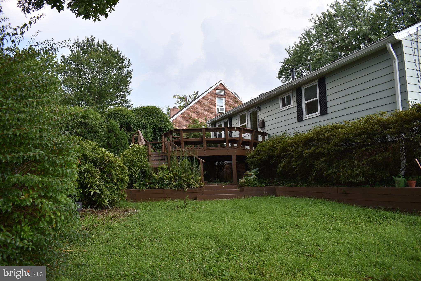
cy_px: 140
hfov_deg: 61.9
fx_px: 351
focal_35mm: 30
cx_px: 210
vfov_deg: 43.6
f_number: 5
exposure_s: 1/200
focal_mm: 20
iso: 100
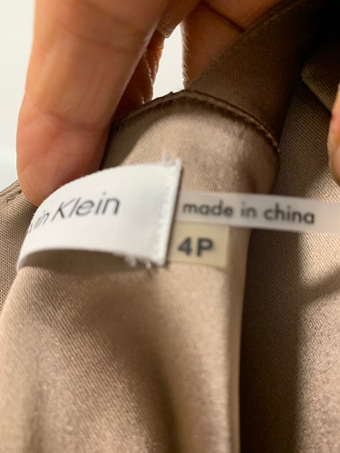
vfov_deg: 67.3
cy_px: 226
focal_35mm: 26
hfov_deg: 53.1
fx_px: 340
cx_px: 170
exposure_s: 1/50
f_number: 1.8
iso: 200
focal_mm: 4.25
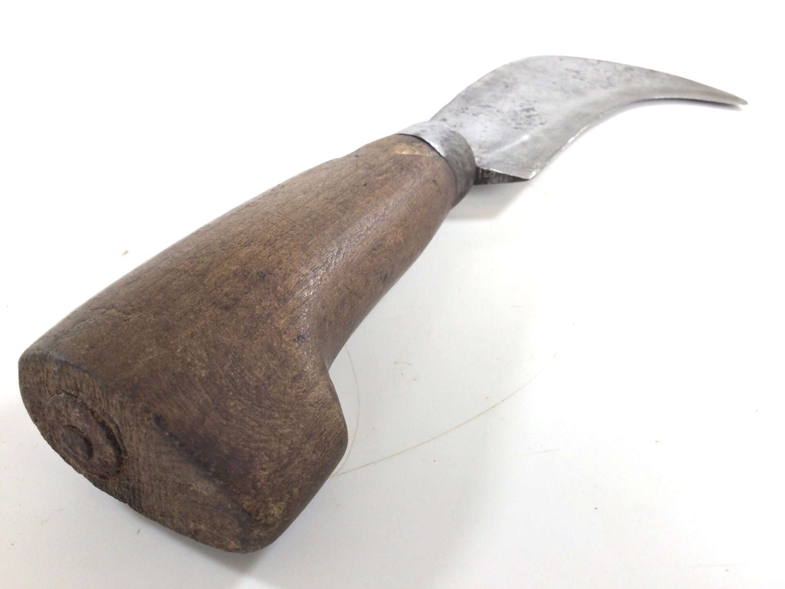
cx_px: 392
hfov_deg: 58.4
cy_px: 294
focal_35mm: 31
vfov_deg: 45.4
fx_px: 703
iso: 25
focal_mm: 3.3
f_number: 2.4
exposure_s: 1/100
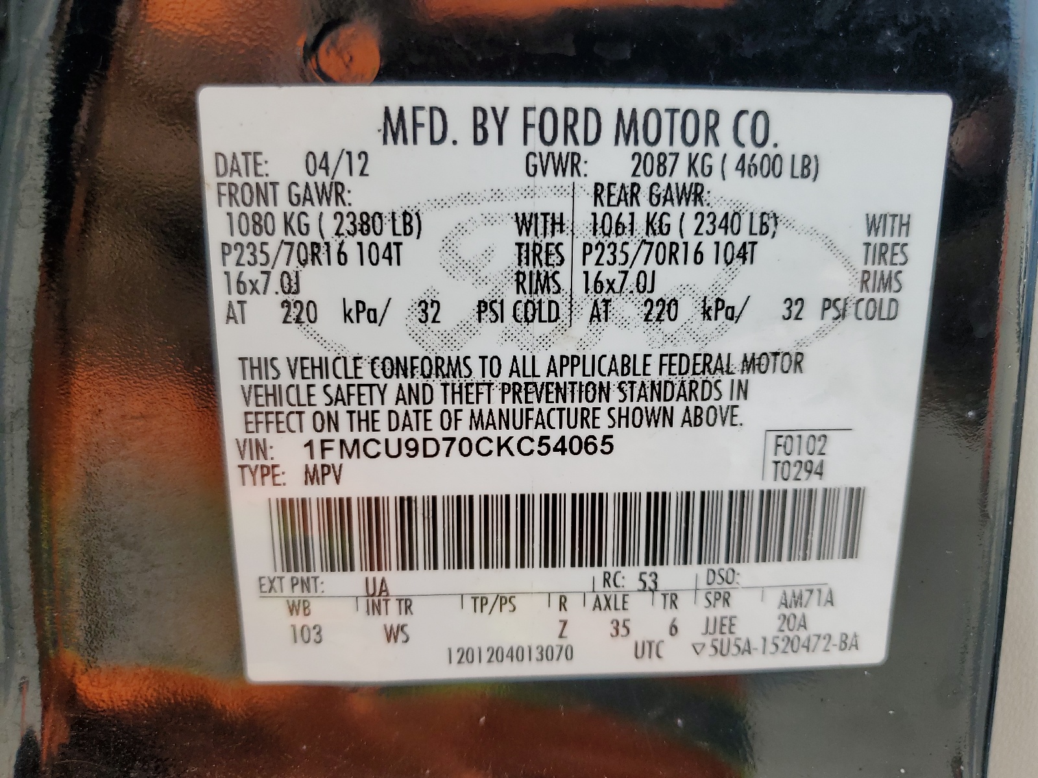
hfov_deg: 67.3
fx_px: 780
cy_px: 389
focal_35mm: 26
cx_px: 519
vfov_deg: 53.1
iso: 50
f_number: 1.5
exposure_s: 1/667
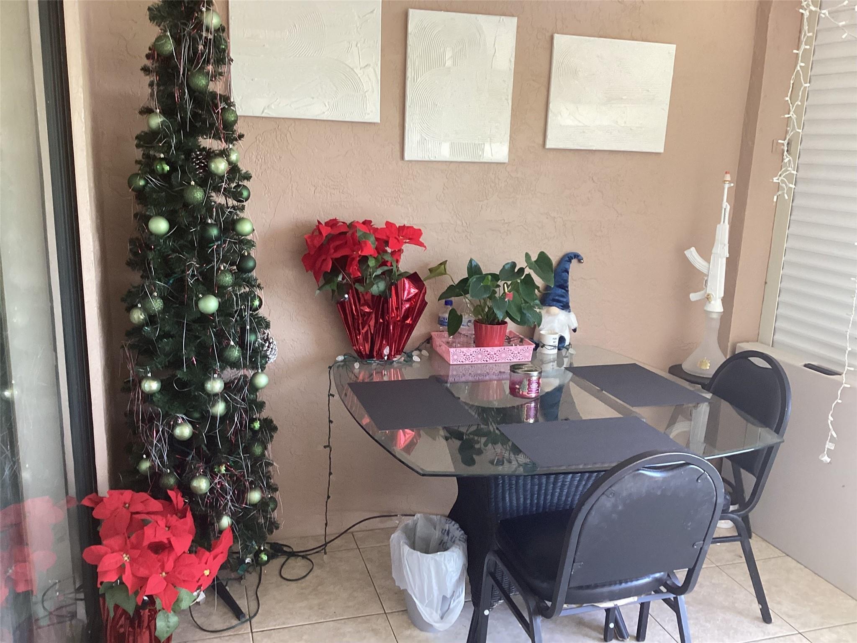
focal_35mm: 31
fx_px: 767
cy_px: 322
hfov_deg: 58.4
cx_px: 428
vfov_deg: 45.4
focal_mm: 3.3
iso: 160
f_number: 2.4
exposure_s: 1/50
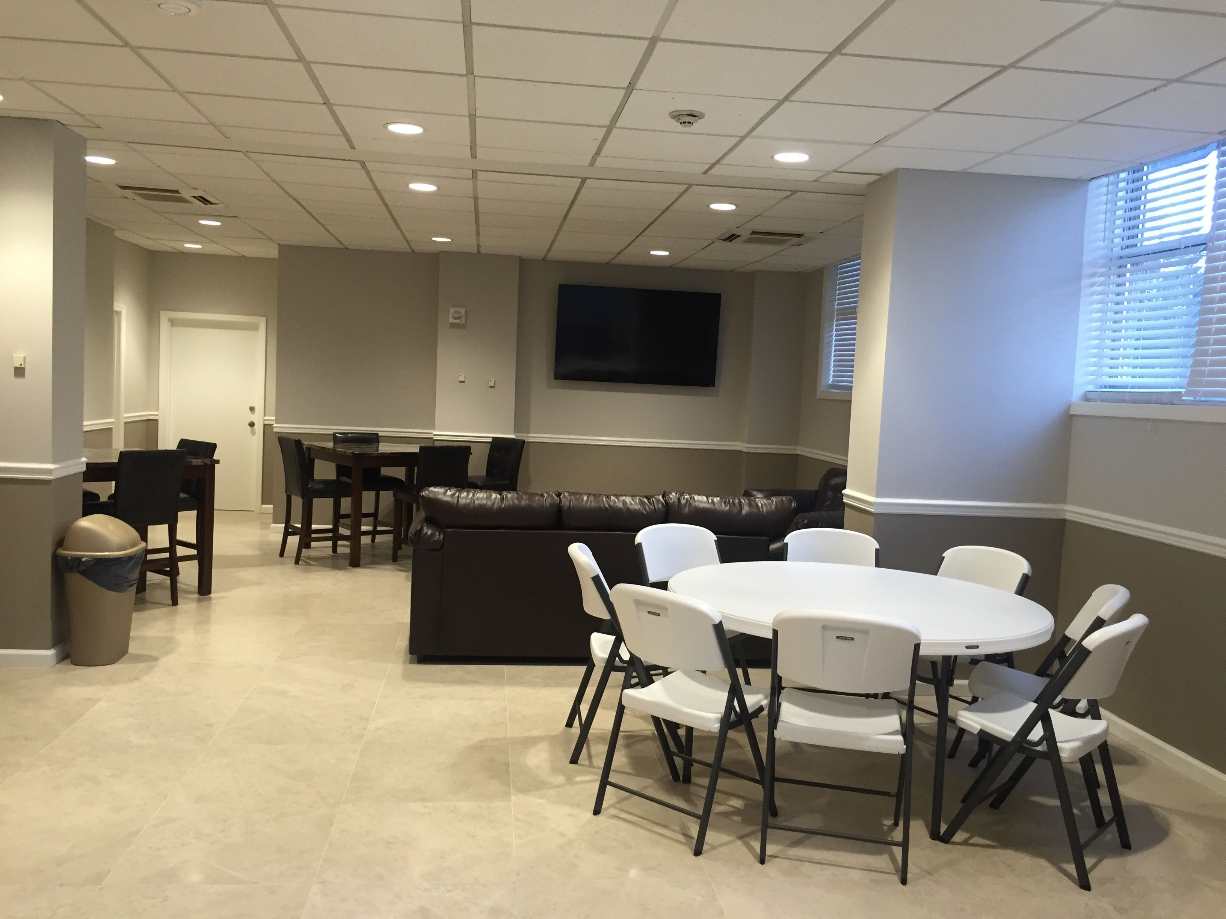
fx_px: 1027
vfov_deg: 48.2
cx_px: 613
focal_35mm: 29
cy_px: 460
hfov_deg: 61.7
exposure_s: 1/30
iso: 50
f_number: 2.2
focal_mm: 4.15
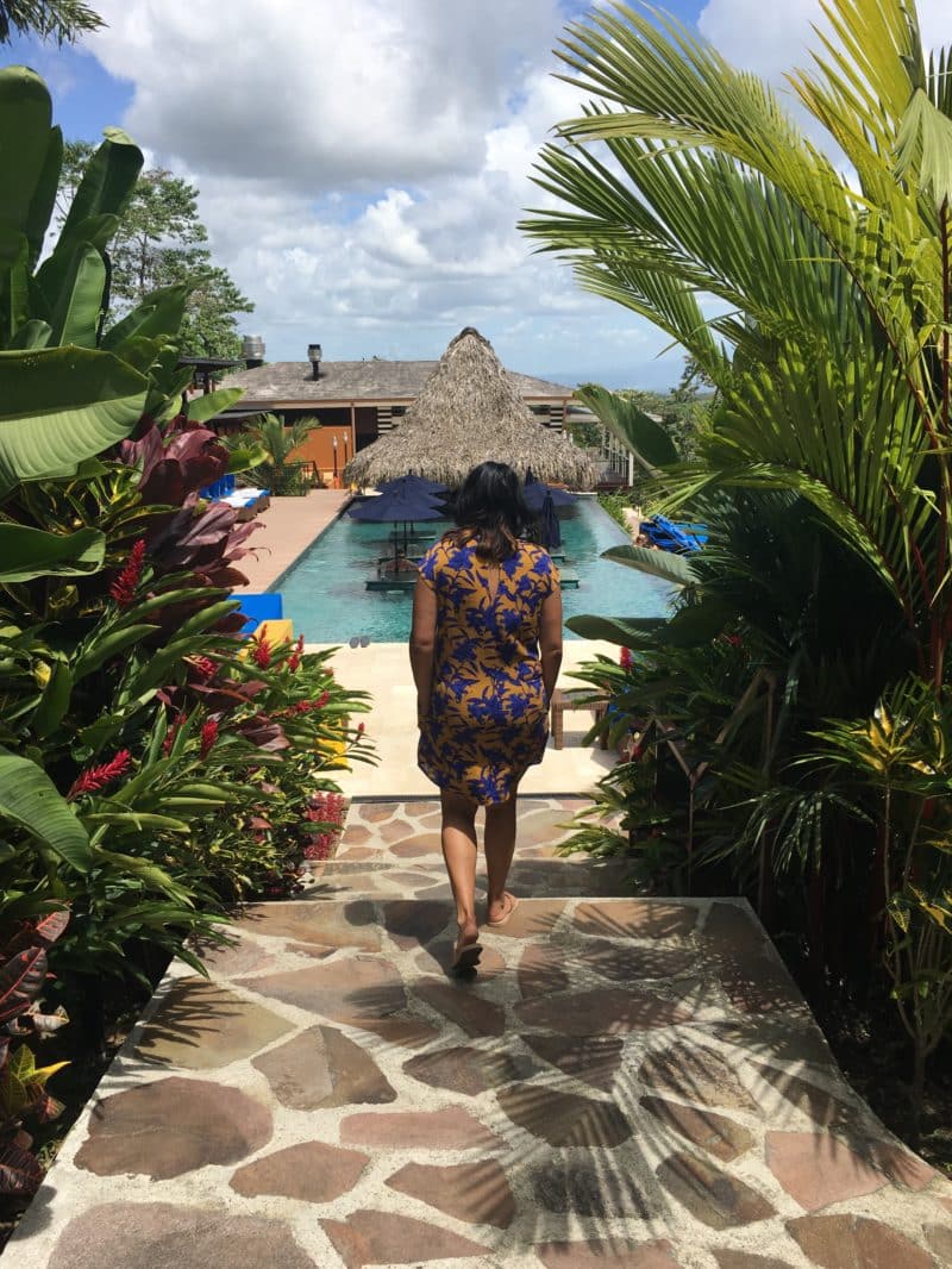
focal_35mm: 29
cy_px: 634
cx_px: 476
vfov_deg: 61.6
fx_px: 1063
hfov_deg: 48.2
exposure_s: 1/1637
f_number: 2.2
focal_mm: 4.15
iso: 25
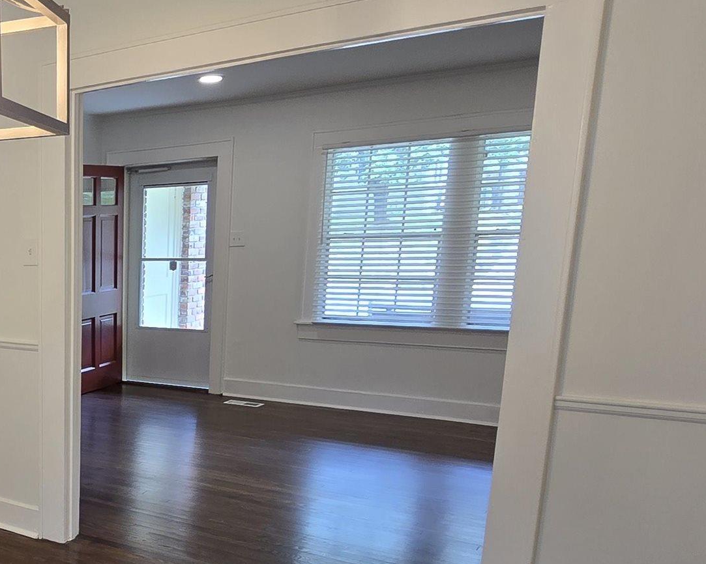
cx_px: -80
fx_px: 752
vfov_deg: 40.3
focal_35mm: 36
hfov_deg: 40.2
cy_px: 405
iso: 100
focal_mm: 2.2
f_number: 2.2
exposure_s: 1/60
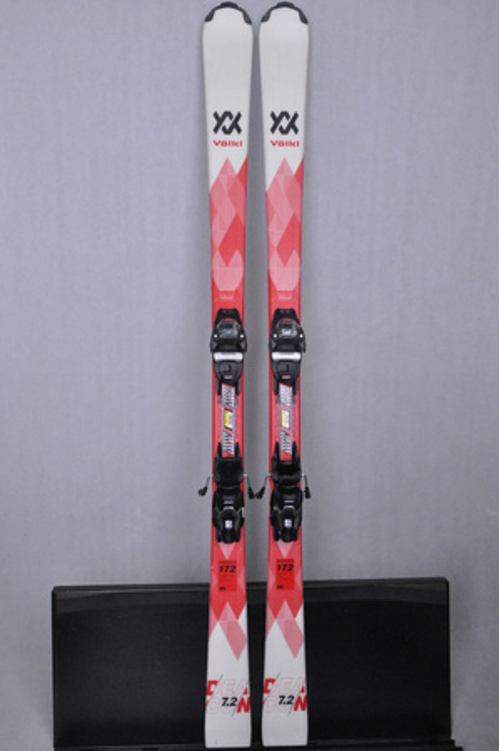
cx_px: 250
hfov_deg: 39.9
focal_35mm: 33
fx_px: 688
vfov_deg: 57.3
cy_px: 376
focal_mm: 22
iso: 3200
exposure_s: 1/125
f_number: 9.5
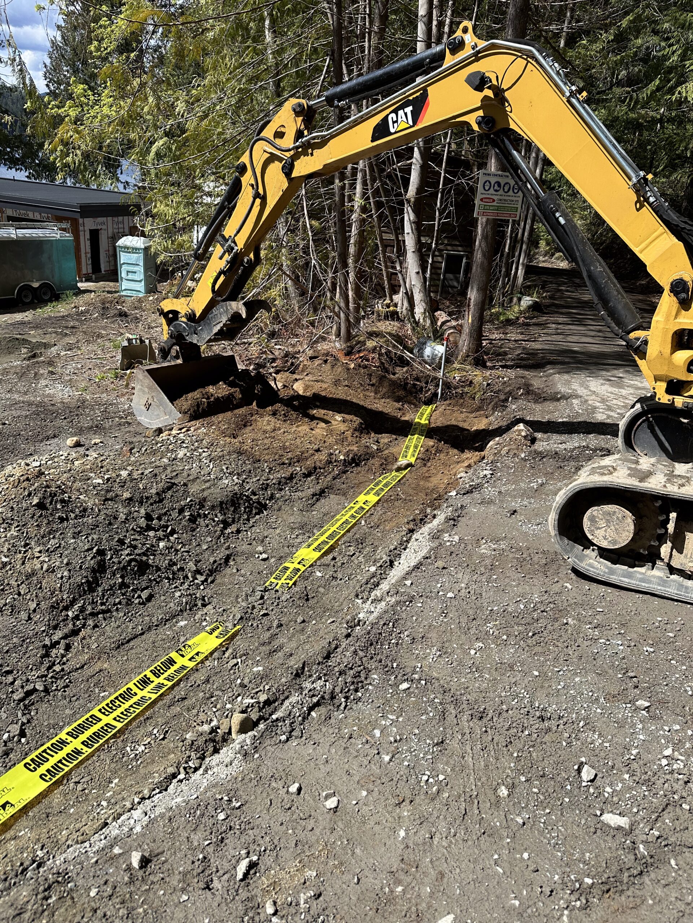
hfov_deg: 56.8
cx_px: 346
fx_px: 641
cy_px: 462
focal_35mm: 24
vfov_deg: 71.6
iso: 80
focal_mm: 6.86
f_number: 1.78
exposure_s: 1/2469
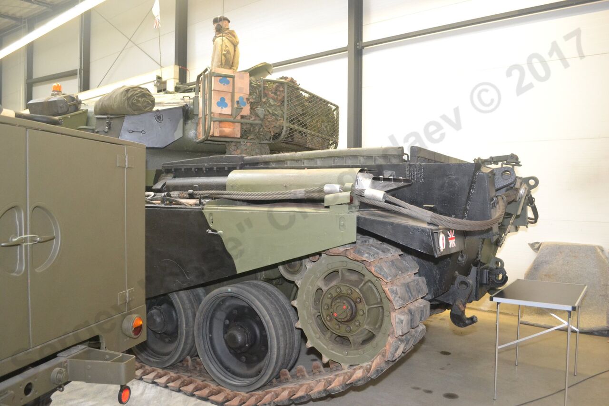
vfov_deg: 47.9
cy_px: 203
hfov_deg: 67.4
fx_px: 457
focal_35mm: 27
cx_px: 304
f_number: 3.5
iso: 2500
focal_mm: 18
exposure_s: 1/60
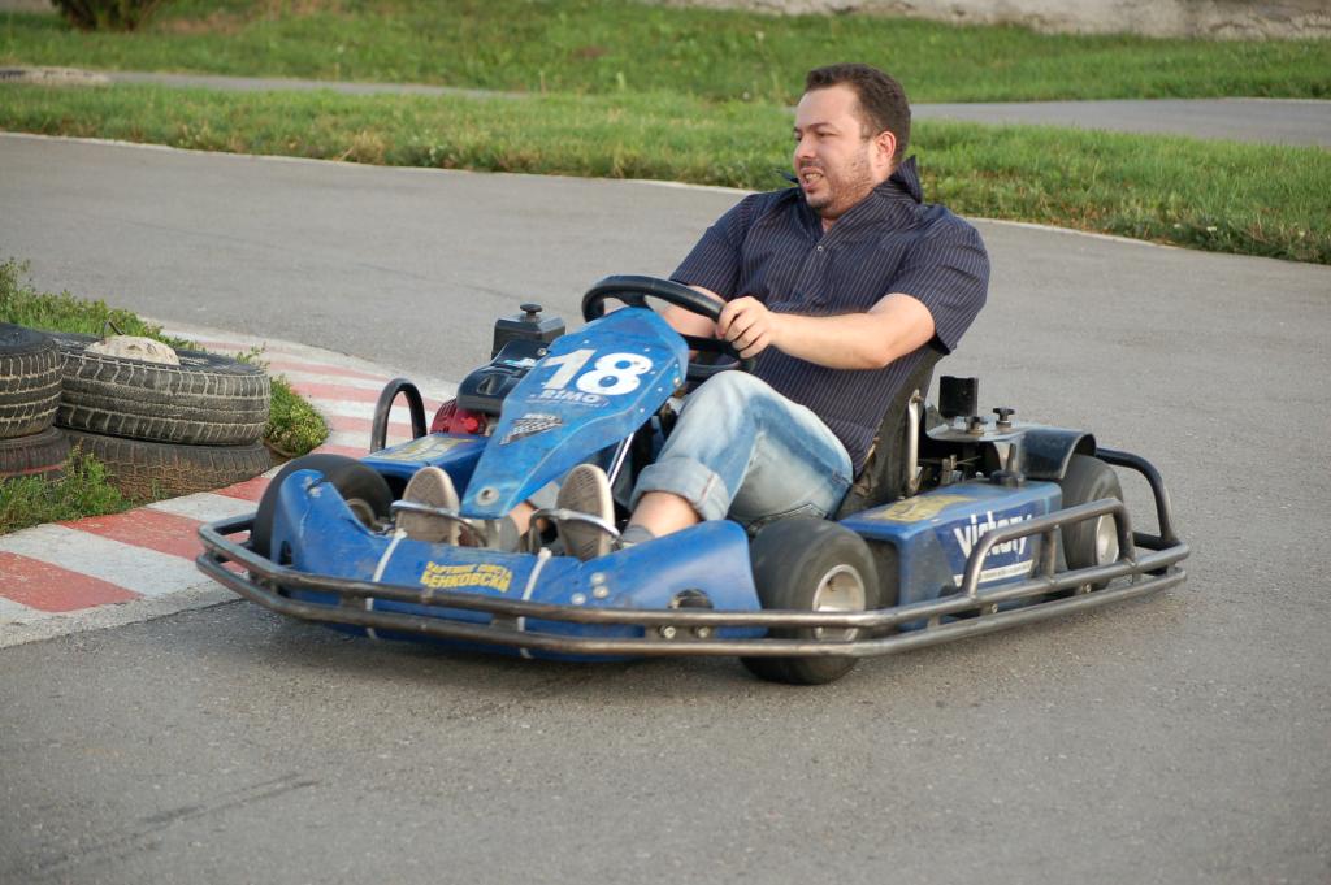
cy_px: 442
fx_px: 4710
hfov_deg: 16.1
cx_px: 666
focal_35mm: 128
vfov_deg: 10.7
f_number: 4.5
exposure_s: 1/500
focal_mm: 85
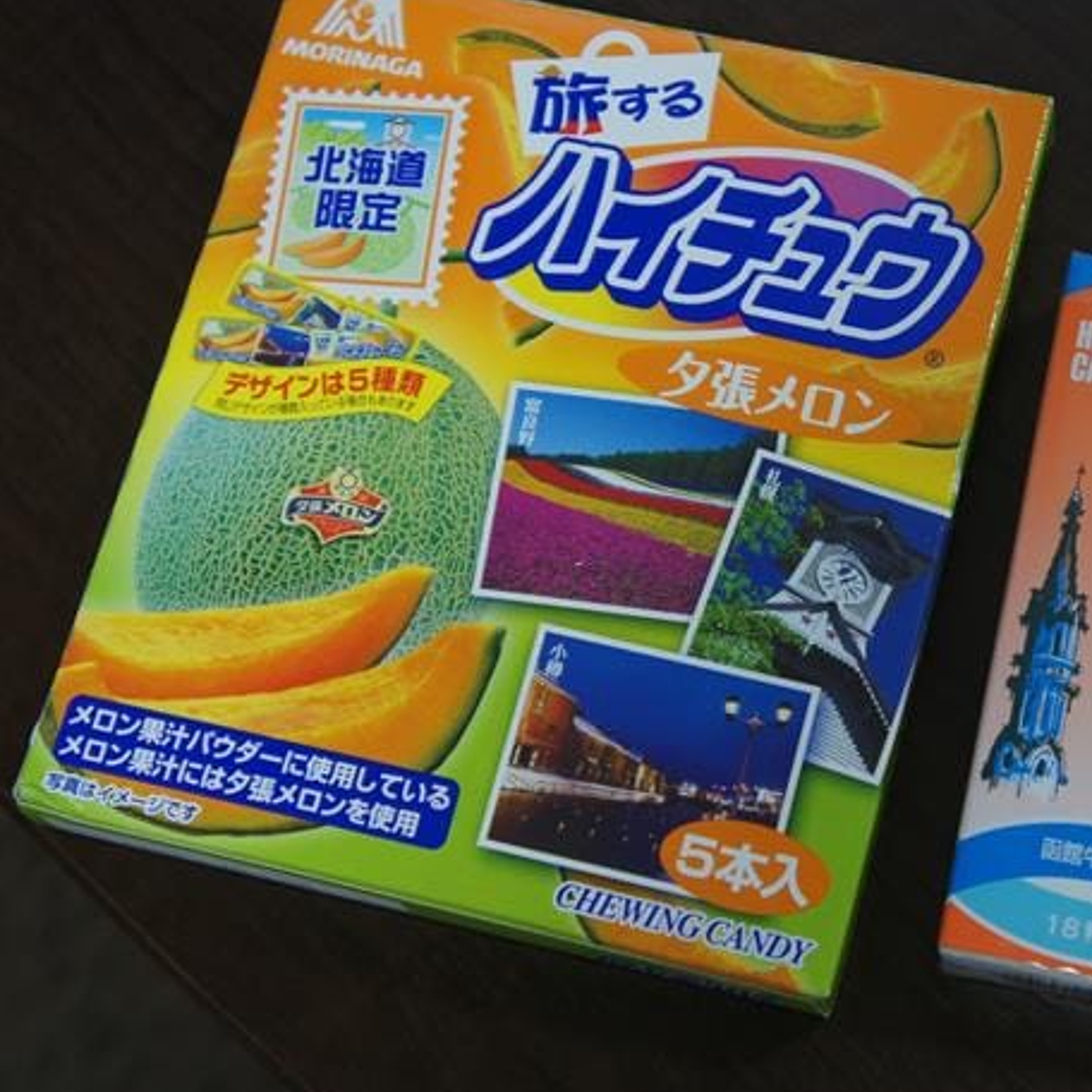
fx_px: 2712
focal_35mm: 76
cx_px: 764
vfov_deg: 22.8
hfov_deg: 22.6
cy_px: 539
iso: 2000
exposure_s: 1/60
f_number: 4.5
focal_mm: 34
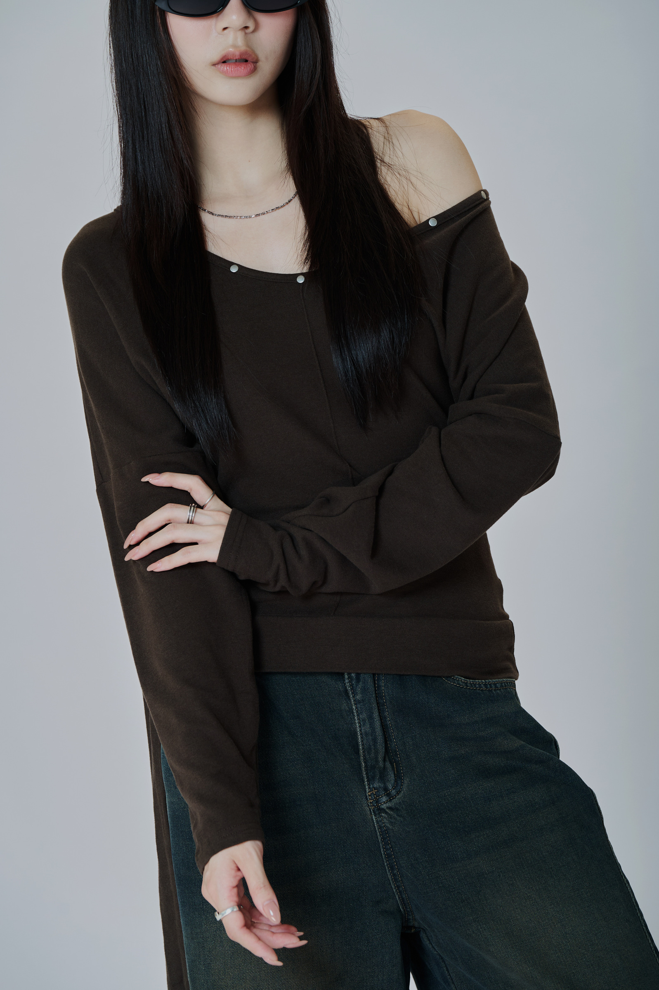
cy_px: 495
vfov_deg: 15.8
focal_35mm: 130
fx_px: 3574
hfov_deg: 10.5
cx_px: 330
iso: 400
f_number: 5.6
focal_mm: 130
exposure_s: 1/200
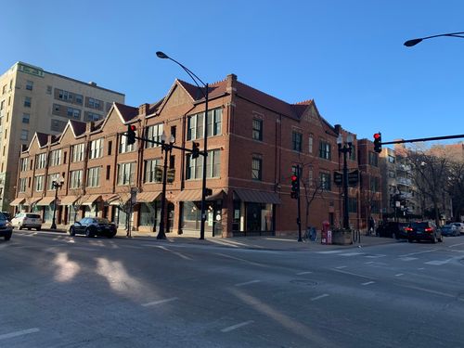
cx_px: 232
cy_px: 174
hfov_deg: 67.3
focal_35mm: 26
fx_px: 349
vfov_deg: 53.1
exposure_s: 1/936
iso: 25
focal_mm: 4.25
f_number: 1.8
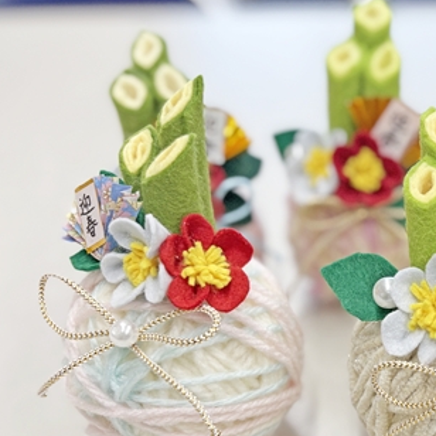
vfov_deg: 32.1
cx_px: 447
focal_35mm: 53
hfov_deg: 29.8
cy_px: 268
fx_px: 755
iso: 100
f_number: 1.6
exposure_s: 1/120
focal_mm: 5.96
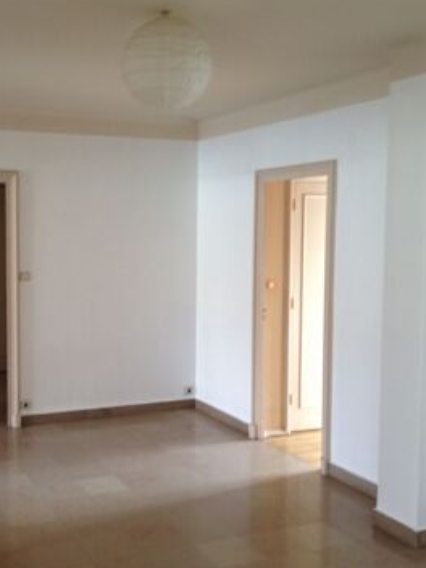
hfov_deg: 31.7
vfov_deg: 42.1
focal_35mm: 45
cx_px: 118
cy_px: 282
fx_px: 738
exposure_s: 1/20
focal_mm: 4.12
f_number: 2.4
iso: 50
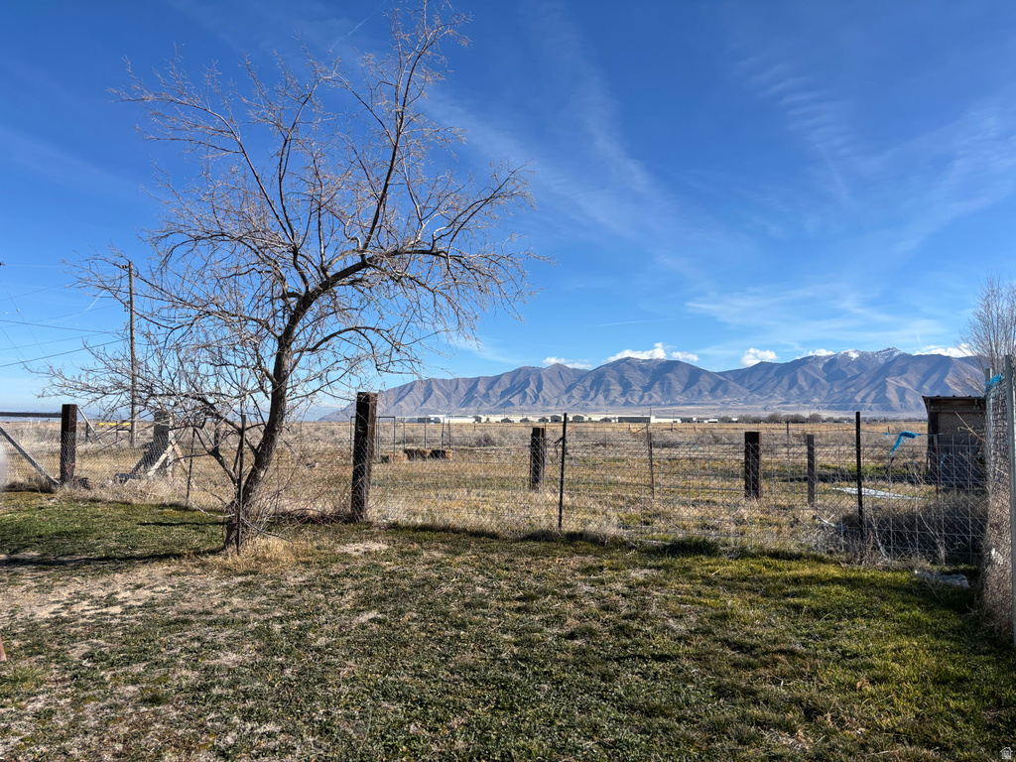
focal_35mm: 26
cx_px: 508
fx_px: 763
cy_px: 381
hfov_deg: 67.3
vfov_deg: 53.1
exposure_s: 1/3650
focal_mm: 5.96
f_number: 1.6
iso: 50
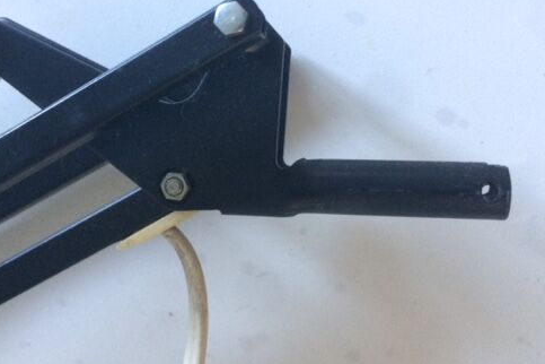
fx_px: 606
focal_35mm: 40
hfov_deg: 48.4
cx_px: 247
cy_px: 131
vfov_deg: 33.2
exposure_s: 1/33
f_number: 2.2
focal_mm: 4.15
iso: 200
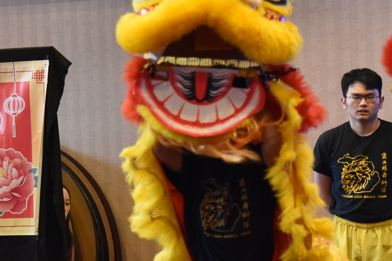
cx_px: 114
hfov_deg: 8.5
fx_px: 2635
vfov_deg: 5.7
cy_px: 101
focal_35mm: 242
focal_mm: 95
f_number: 2.8
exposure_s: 1/160
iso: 5000
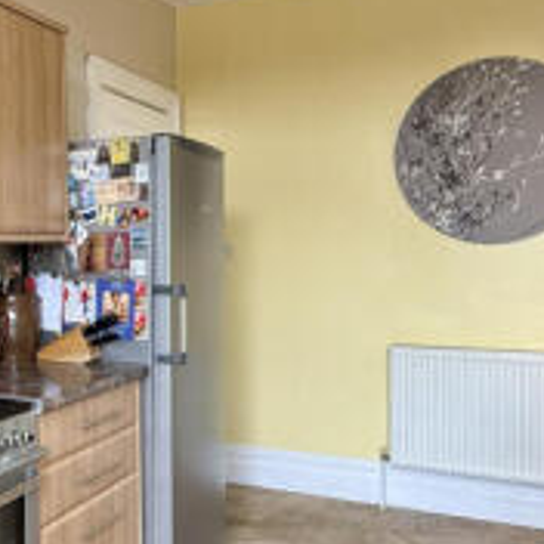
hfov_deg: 39.6
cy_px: 261
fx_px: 729
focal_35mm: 41
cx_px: 125
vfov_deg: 40.9
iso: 250
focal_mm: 2.22
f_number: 2.2
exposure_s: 1/100
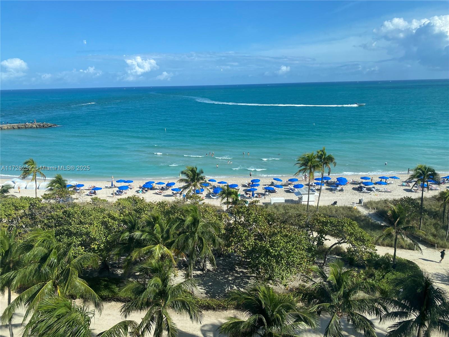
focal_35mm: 26
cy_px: 168
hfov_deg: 67.3
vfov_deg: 53.1
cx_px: 224
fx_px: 337
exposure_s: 1/1147
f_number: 1.8
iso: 32
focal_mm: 4.25
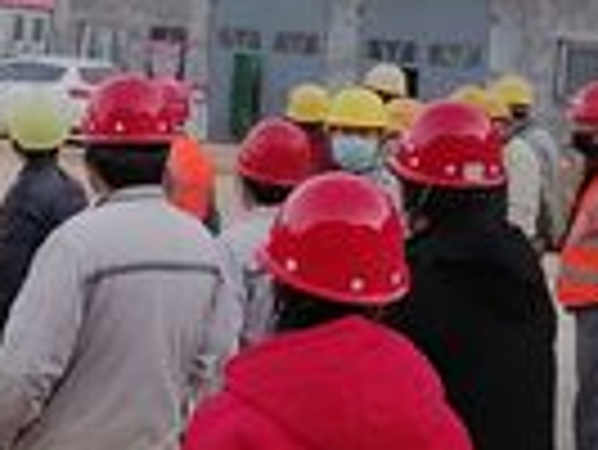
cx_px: 180
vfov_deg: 12.5
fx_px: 2023
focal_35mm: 117
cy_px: -36
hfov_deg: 16.8
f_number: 1.8
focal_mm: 5.3
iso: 320
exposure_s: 1/100
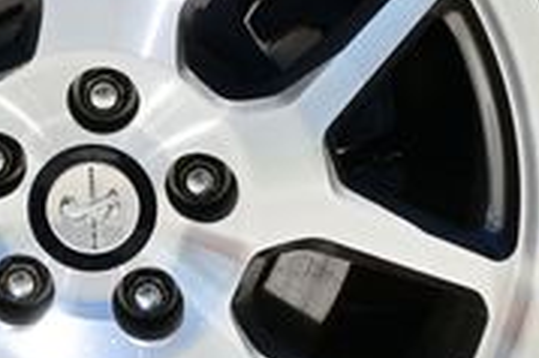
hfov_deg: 13.6
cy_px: 220
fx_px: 2244
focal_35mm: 150
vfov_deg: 9.1
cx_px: 108
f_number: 7.1
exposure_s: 1/200
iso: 100
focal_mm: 28
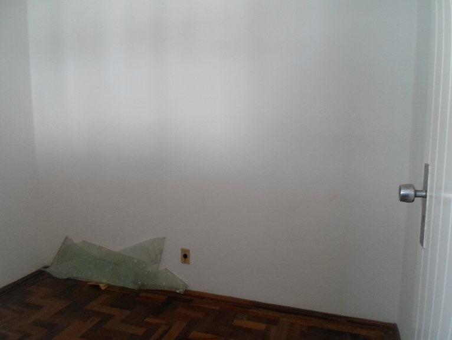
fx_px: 327
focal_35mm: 25
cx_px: 226
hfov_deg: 69.4
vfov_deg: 54.9
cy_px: 170
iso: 80
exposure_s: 1/60
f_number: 2.5
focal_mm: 4.5
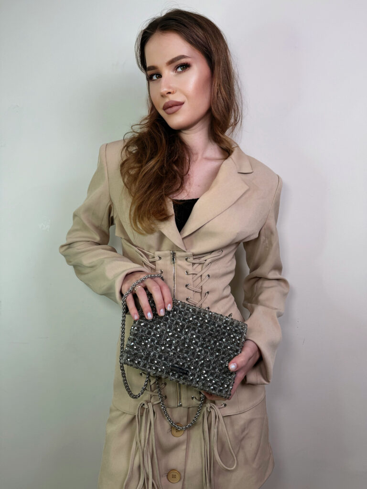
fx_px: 339
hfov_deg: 56.8
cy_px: 244
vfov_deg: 71.6
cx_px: 184
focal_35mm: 24
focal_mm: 6.76
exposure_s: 1/120
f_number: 1.78
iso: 100
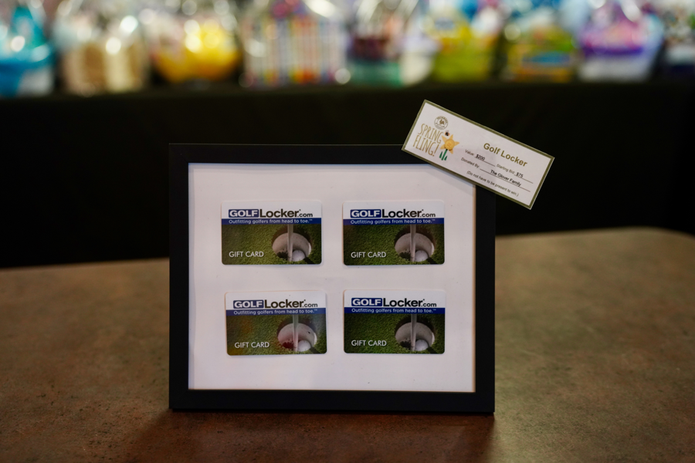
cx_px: 348
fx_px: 676
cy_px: 232
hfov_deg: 54.4
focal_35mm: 35
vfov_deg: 37.9
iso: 1600
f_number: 2
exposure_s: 1/160
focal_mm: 35
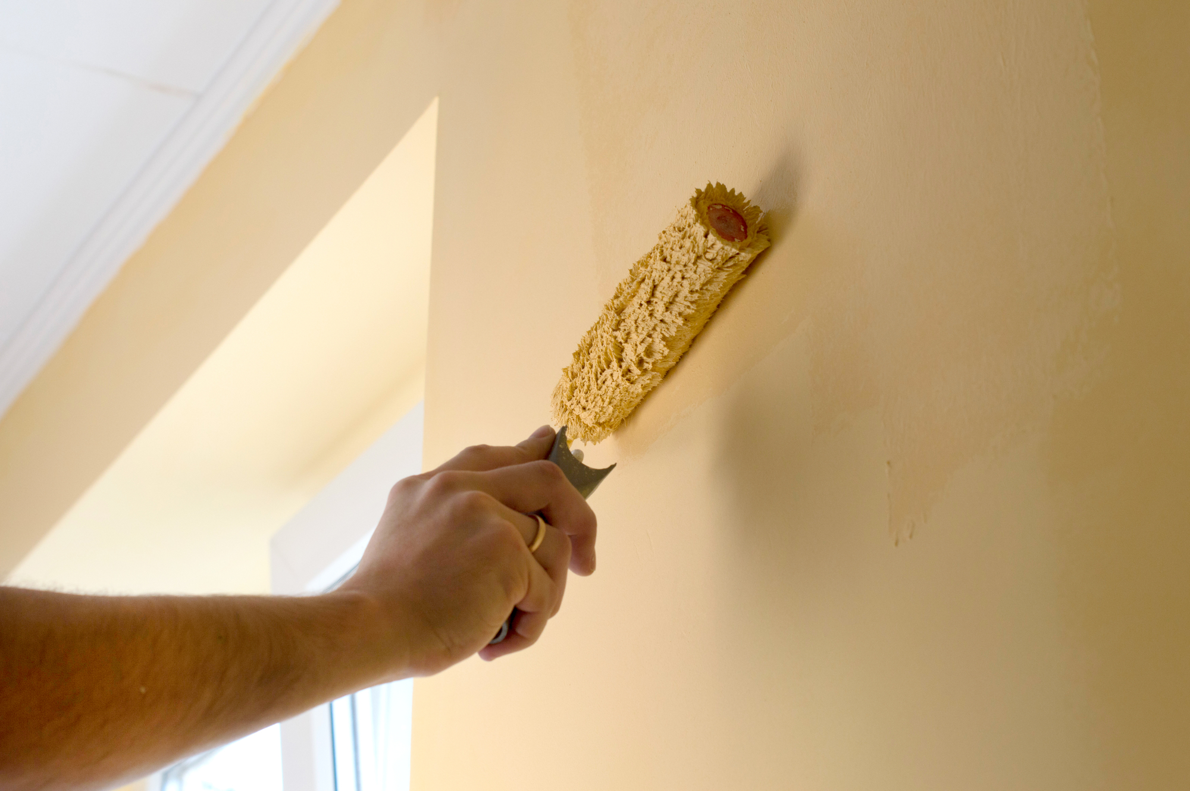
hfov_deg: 27.0
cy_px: 396
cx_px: 595
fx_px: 2477
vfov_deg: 18.2
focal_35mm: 75
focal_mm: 50
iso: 200
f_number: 5
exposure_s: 1/100
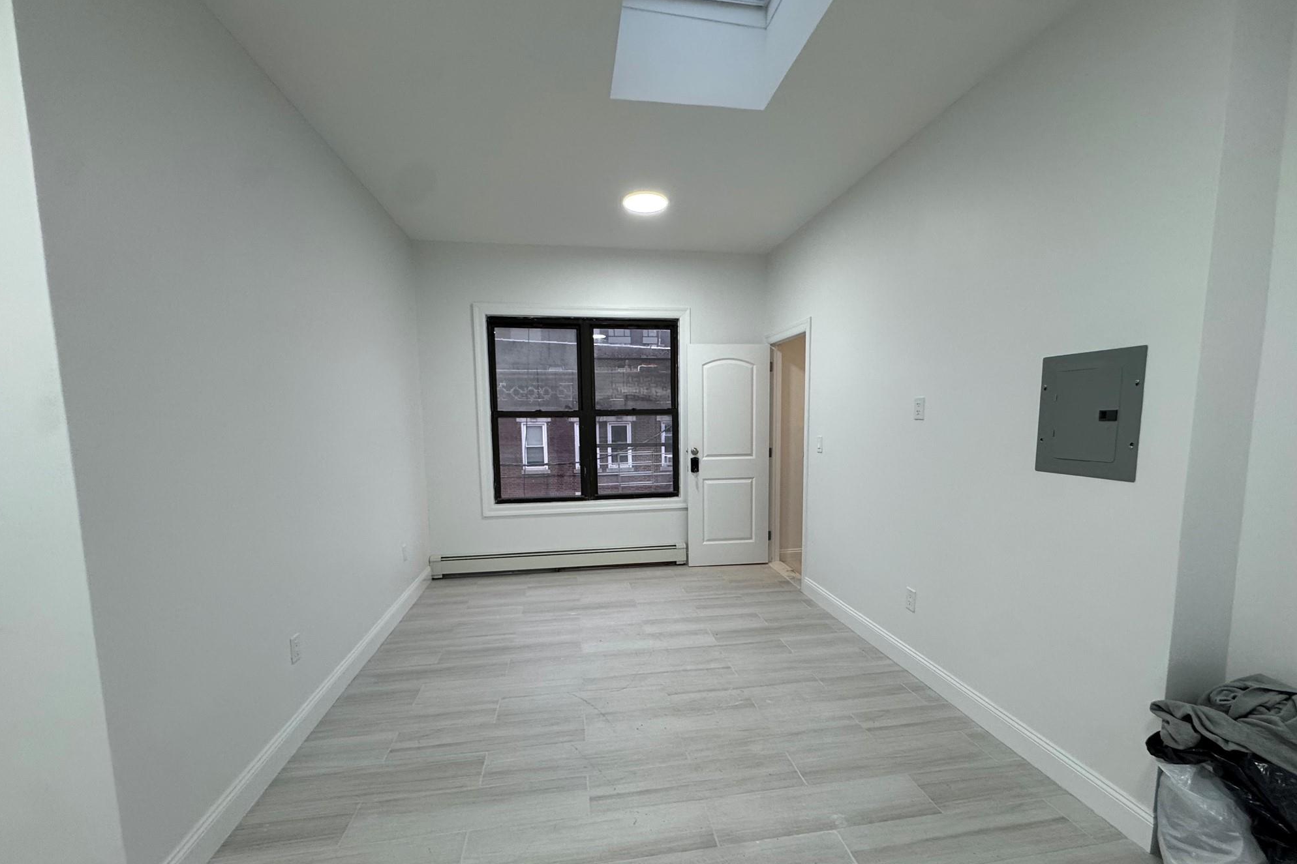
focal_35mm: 15
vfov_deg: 77.1
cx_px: 660
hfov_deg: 100.4
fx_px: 540
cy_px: 478
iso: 200
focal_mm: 2.22
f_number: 2.2
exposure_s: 1/120
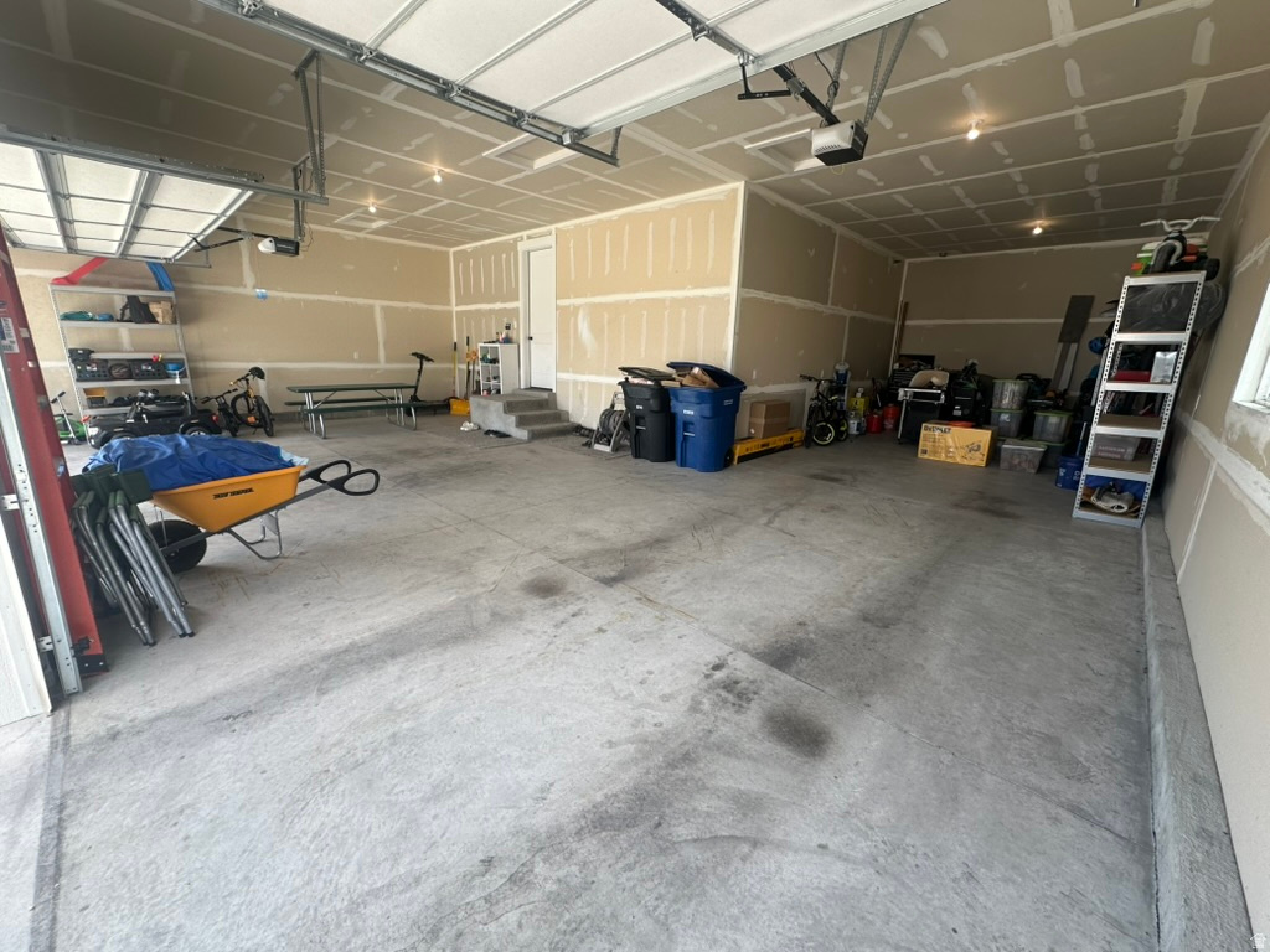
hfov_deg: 102.1
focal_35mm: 14
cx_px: 635
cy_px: 476
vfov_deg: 85.7
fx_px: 514
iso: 40
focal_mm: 2.22
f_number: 2.2
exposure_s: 1/170
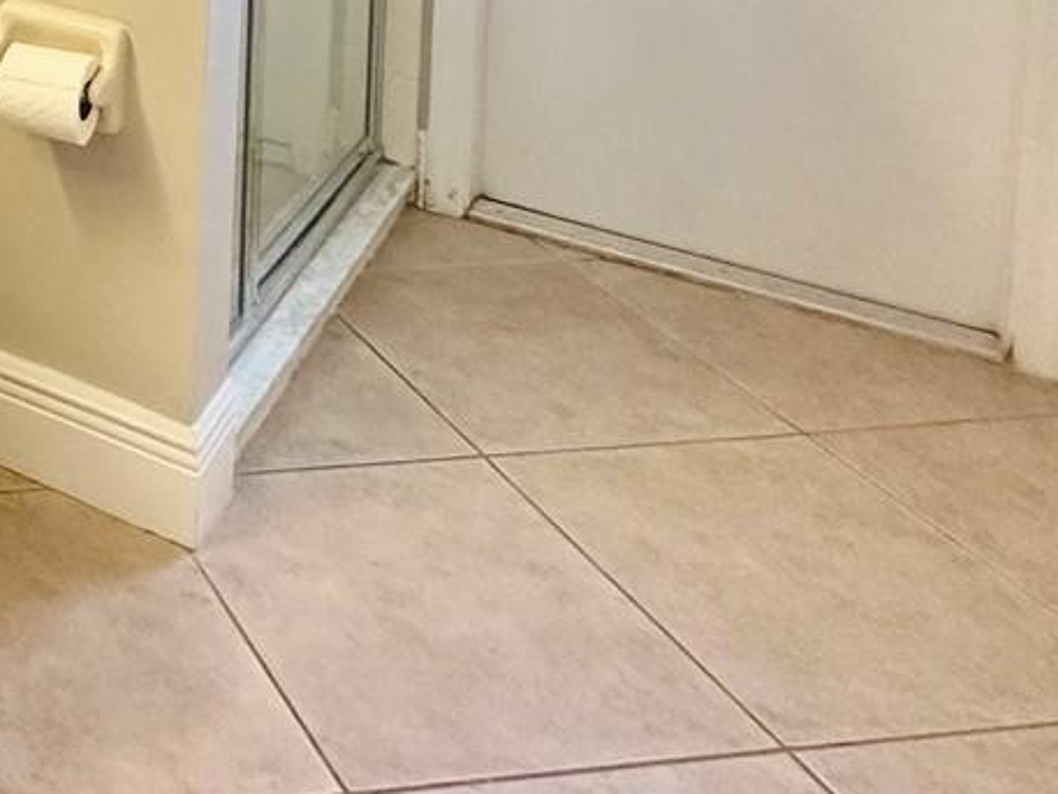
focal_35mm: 49
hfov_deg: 30.7
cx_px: -308
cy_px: -400
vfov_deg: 23.6
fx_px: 1498
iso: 250
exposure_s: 1/120
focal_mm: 2.22
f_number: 2.2
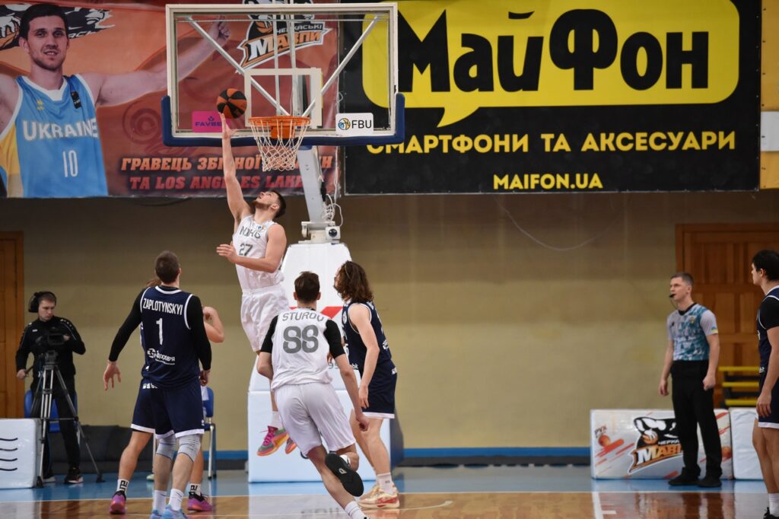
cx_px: 390
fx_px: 3677
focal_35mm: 170
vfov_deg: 8.1
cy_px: 260
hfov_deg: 12.1
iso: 4000
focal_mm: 170
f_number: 2.8
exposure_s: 1/1250
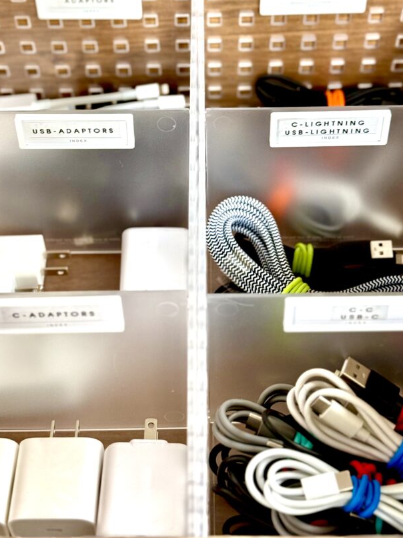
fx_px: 947
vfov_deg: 31.6
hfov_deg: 24.0
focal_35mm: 61
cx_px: 189
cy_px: 209
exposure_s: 1/60
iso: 160
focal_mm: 6.76
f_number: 1.78
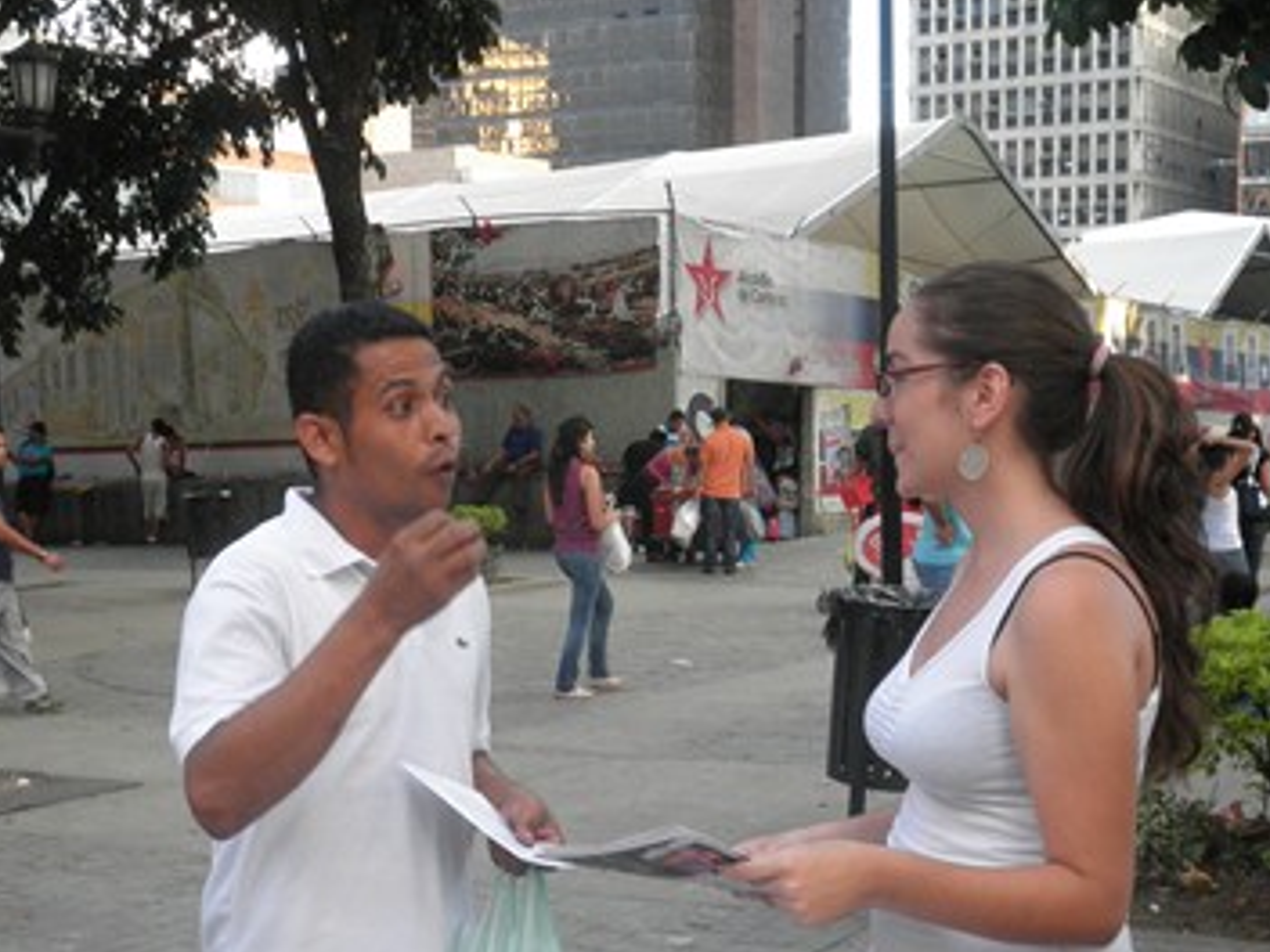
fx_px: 2055
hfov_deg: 34.3
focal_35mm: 56
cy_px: 591
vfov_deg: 26.0
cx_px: 606
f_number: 3.4
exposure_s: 1/80
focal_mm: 7.9
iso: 160
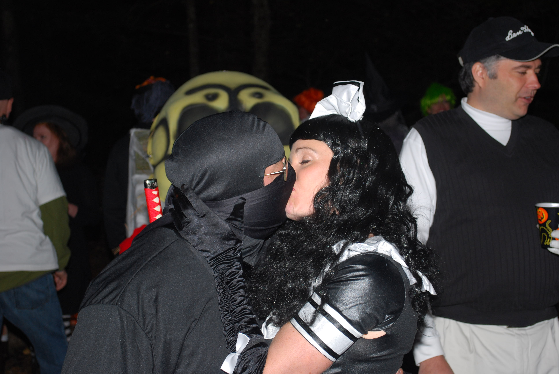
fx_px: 1026
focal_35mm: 66
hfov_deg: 30.5
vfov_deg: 20.7
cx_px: 280
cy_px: 187
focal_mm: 44
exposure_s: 1/60
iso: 200
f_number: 5.3
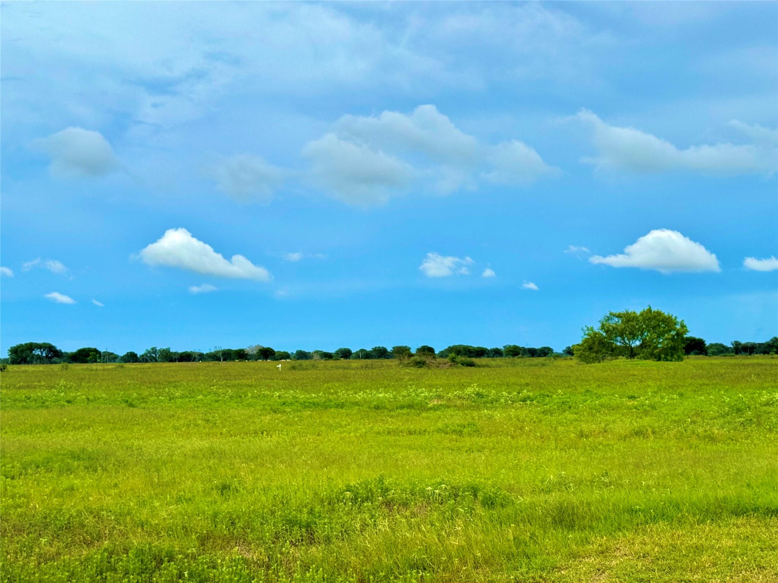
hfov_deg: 39.7
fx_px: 1079
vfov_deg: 30.3
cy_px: 292
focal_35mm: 48
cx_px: 389
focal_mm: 6.76
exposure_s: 1/7092
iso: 64
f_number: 1.78
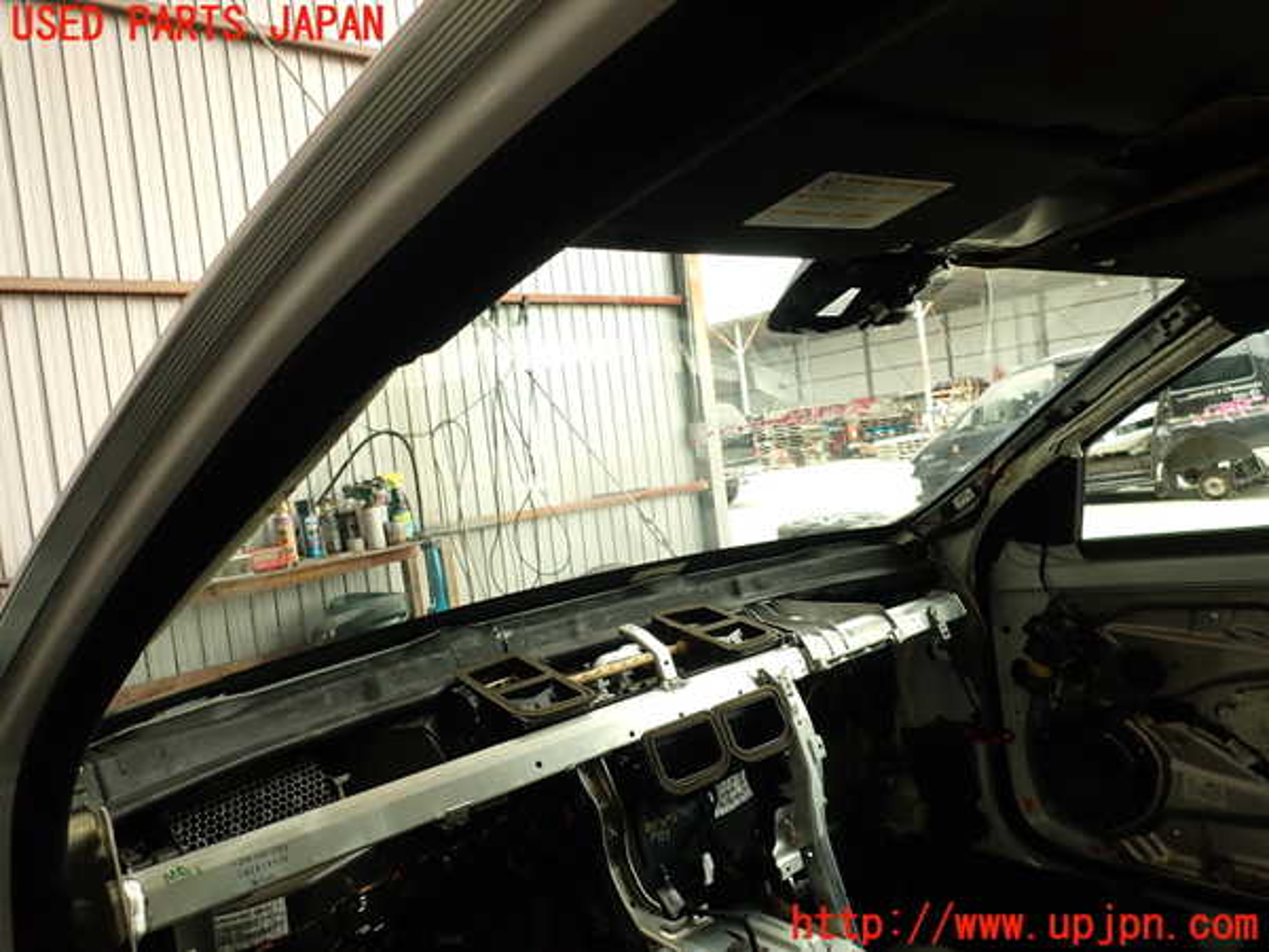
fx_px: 916
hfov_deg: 69.4
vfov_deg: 54.9
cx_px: 634
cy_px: 476
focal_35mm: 25
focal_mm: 4.5
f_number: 2.8
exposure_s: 1/160
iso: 100
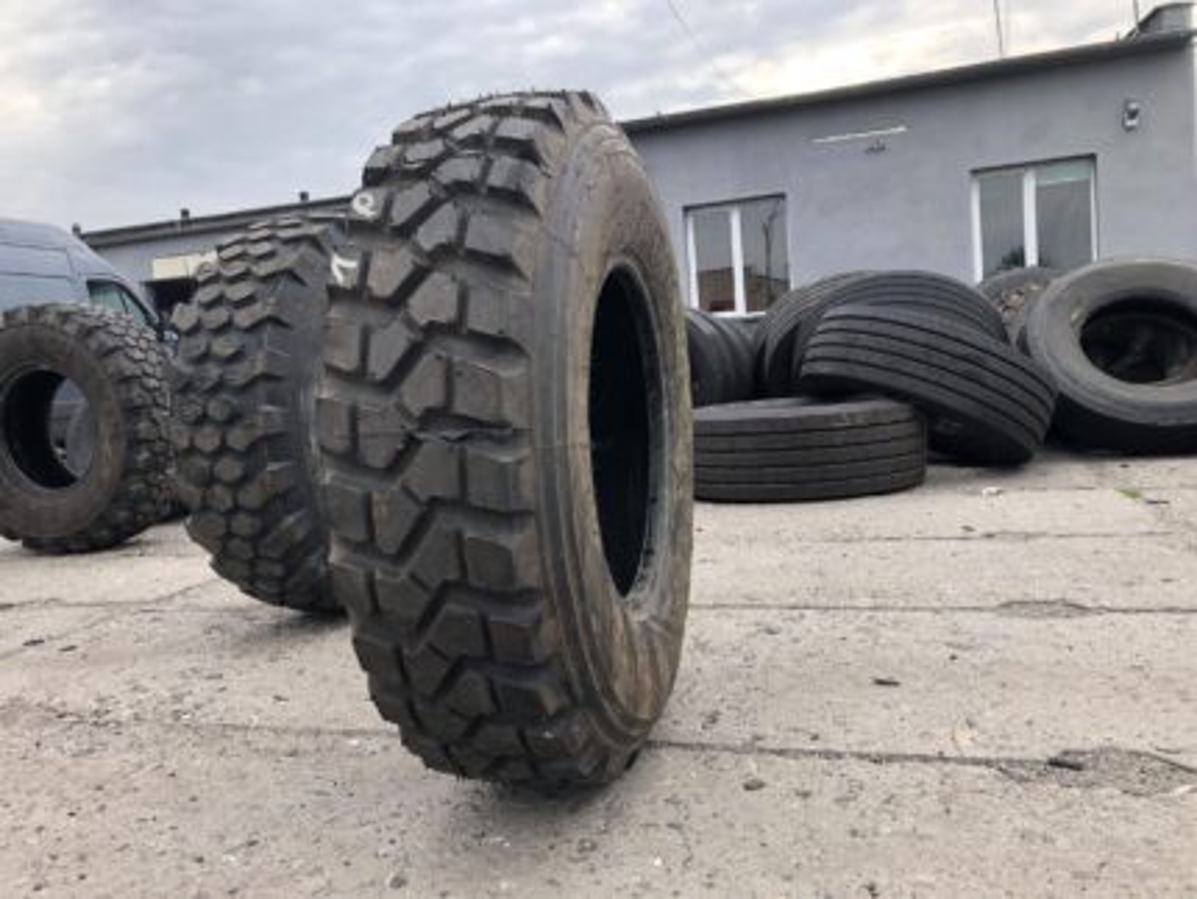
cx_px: 598
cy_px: 450
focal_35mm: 28
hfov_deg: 63.4
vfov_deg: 49.8
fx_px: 969
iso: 20
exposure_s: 1/374
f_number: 1.8
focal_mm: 3.99
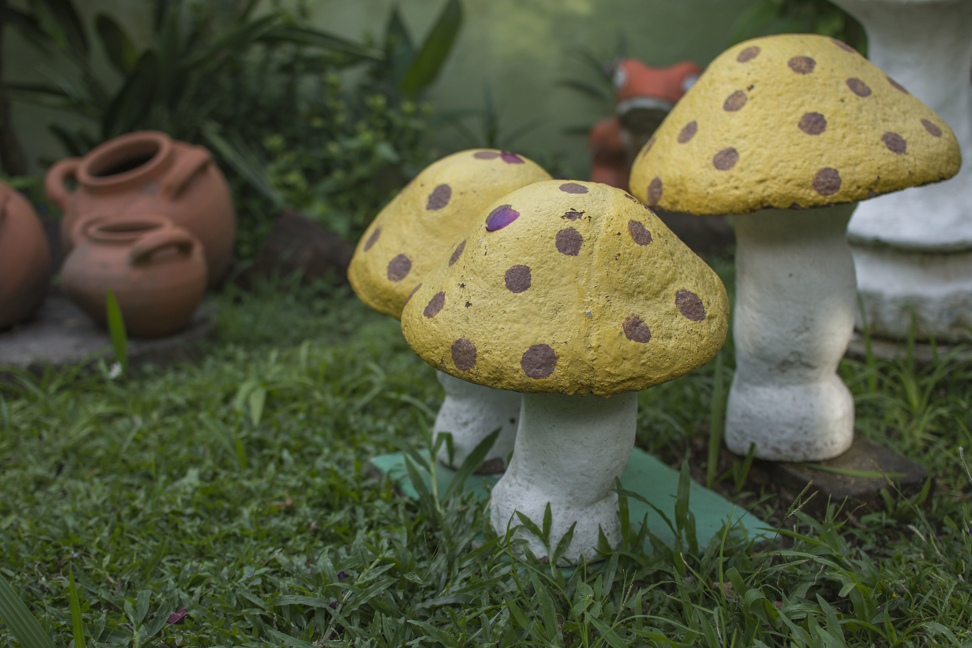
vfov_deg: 25.8
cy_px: 324
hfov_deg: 37.9
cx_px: 486
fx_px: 1417
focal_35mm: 52
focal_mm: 35
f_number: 2.5
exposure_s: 1/500
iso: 100
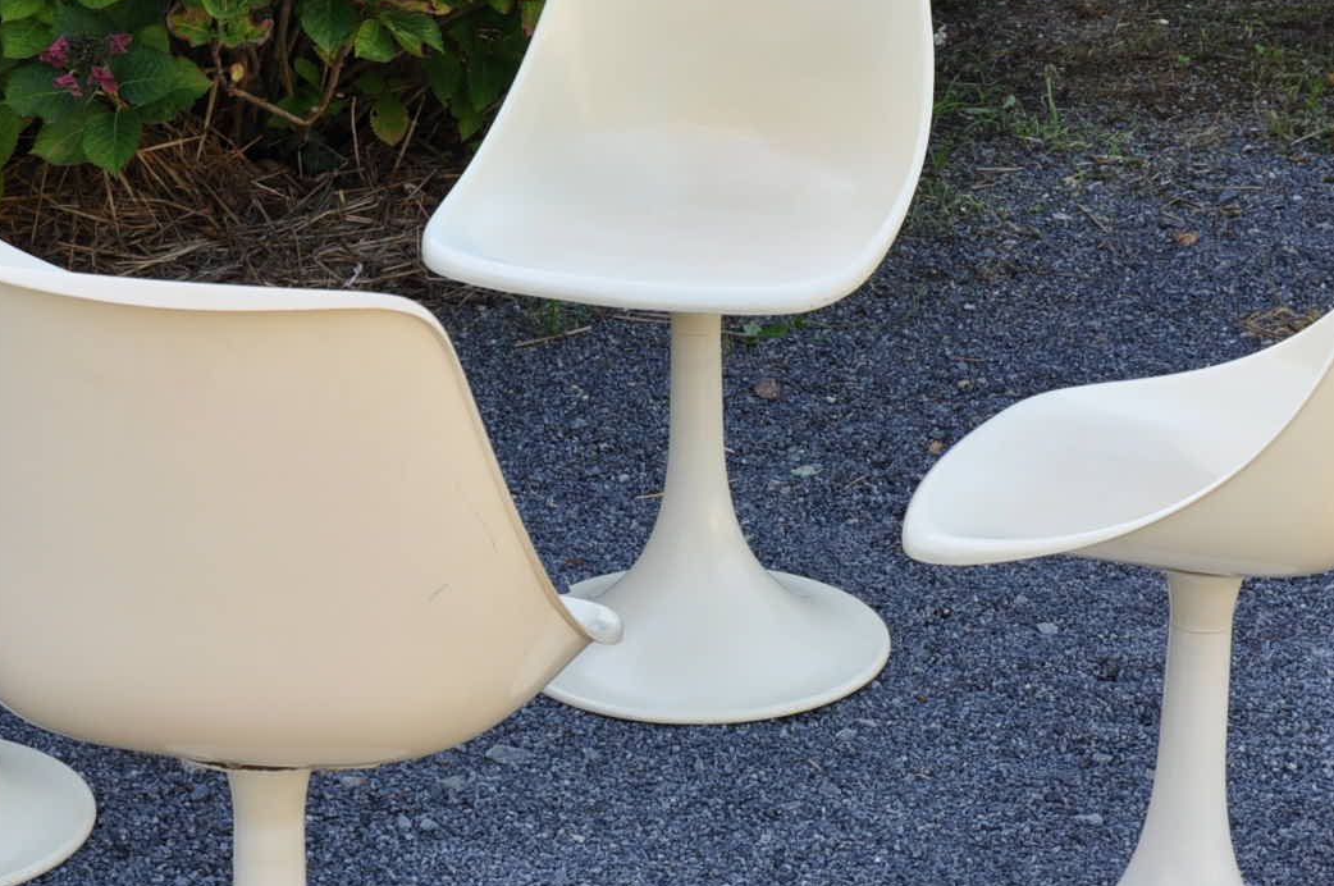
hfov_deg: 18.9
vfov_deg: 12.6
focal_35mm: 108
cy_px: 533
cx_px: 606
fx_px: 3998
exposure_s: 1/90
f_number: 9.5
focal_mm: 35
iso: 250
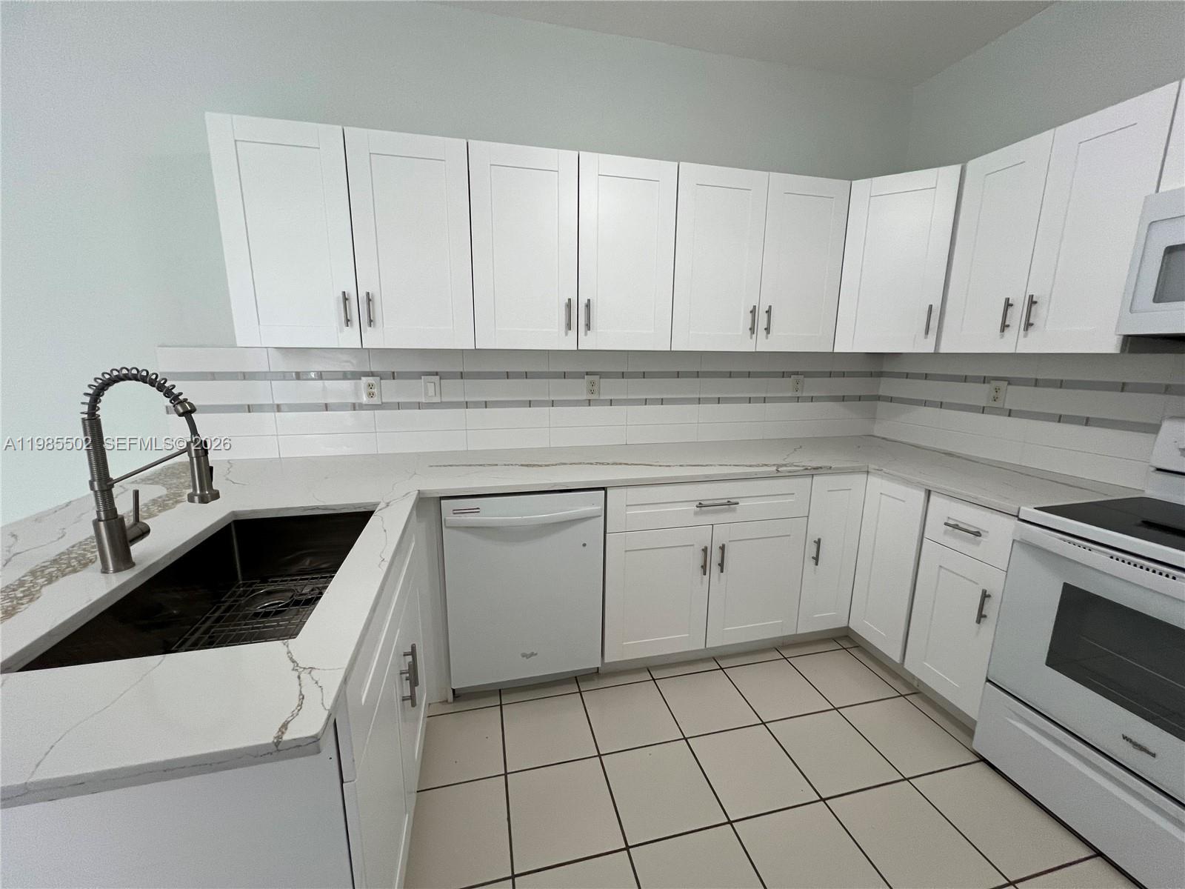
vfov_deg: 89.9
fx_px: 445
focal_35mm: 13
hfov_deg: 106.2
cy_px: 444
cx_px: 592
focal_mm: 1.57
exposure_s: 1/120
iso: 200
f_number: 1.8
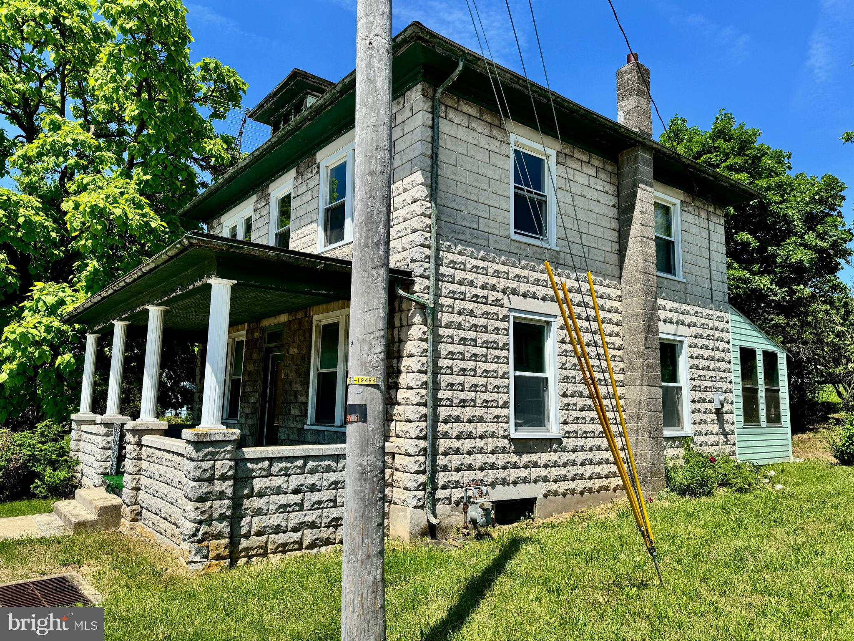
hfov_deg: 71.6
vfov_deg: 56.8
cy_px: 320
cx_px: 427
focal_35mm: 24
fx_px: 592
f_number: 1.78
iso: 80
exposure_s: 1/4950
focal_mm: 6.76
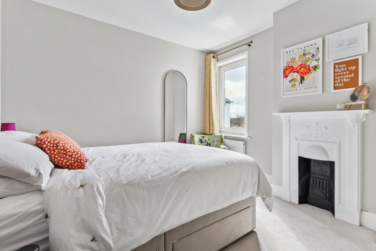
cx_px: 188
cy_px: 126
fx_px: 178
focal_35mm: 17
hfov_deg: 93.3
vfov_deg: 70.5
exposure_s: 1/125
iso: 800
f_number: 6.3
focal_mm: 17
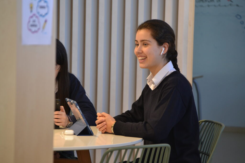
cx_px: 122
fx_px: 1225
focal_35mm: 180
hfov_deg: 11.4
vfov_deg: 7.6
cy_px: 82
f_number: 4.8
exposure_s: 1/30
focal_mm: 120
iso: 450
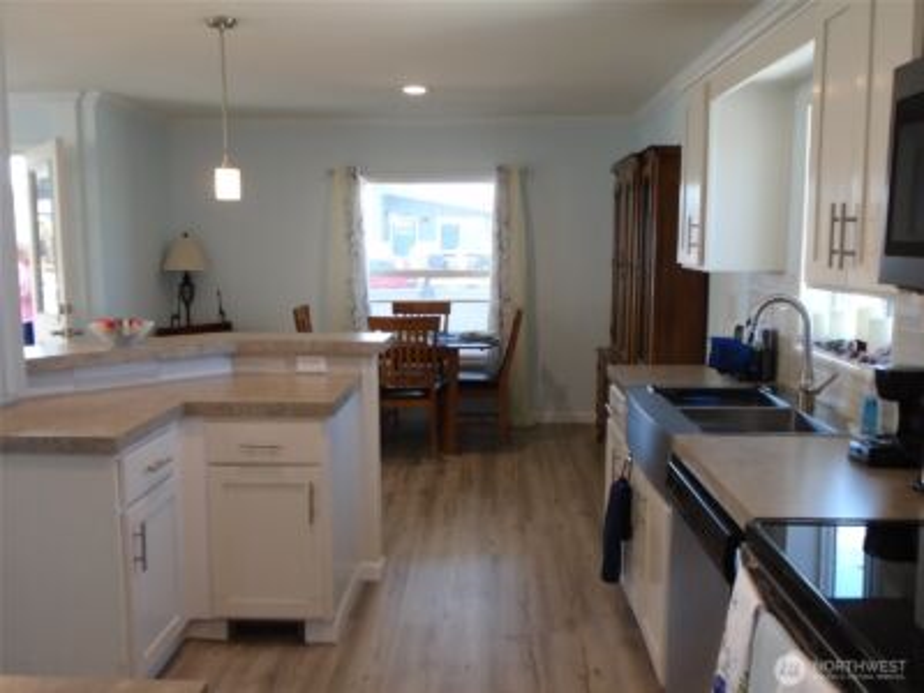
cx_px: 462
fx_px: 827
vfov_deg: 45.4
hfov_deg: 58.4
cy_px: 346
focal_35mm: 31
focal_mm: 5.5
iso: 160
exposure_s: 1/40
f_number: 3.5
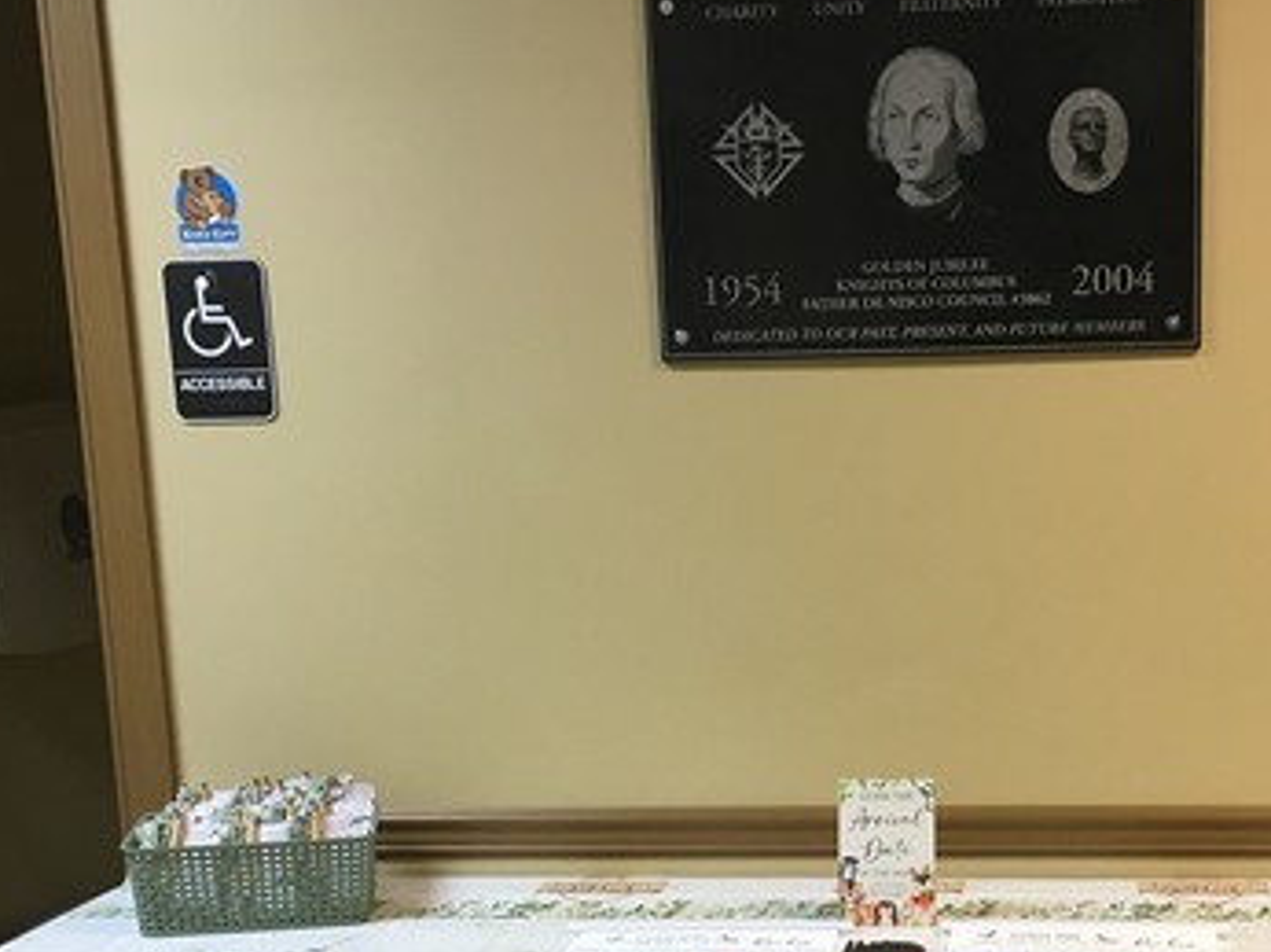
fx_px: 2055
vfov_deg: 25.5
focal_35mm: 56
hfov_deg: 33.8
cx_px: 915
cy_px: 801
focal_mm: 4.15
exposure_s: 1/30
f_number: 2.2
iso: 80
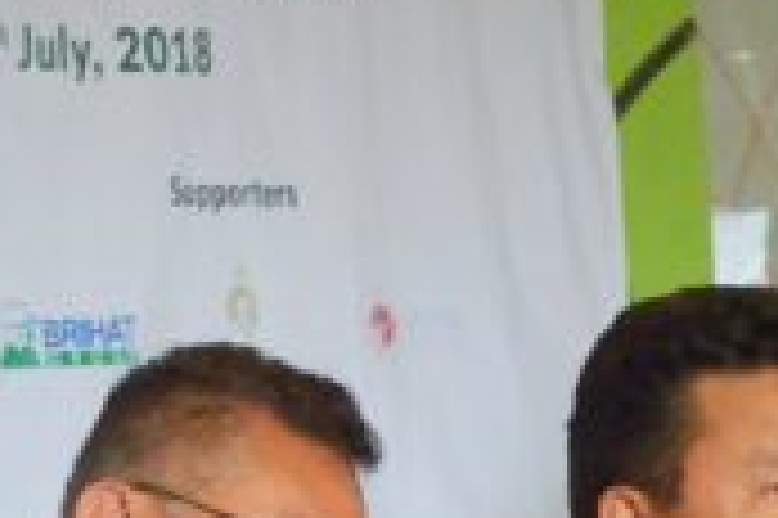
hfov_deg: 8.3
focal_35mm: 249
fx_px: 5376
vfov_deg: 5.5
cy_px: 622
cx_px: 166
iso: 1600
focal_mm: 36
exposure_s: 1/100
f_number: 5
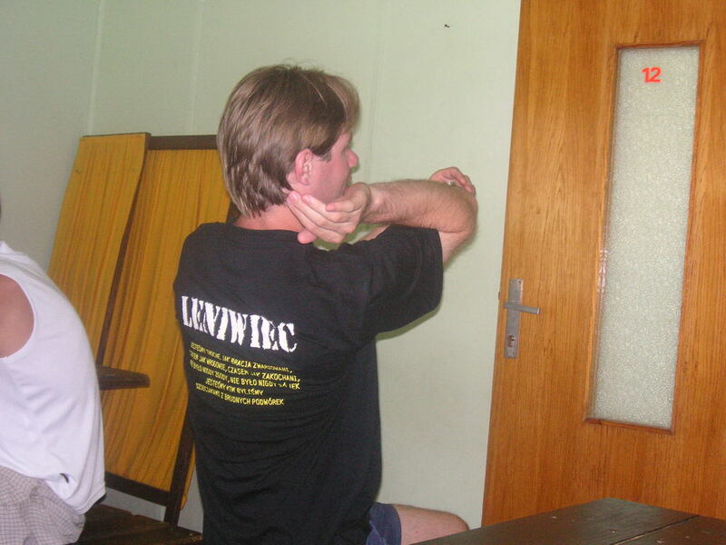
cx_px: 363
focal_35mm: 50
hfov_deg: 38.2
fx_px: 1049
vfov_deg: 29.1
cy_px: 272
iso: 160
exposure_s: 1/45
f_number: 3.4
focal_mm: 8.4
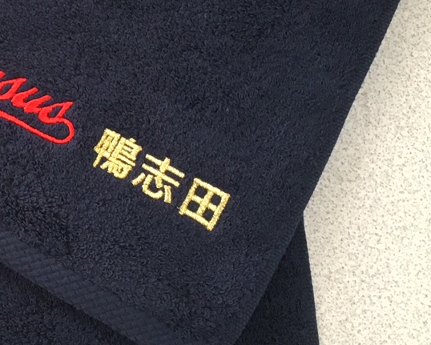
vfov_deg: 14.3
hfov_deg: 17.3
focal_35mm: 106
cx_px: -83
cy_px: -18
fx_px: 1353
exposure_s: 1/30
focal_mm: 4.15
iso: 80
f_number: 2.2
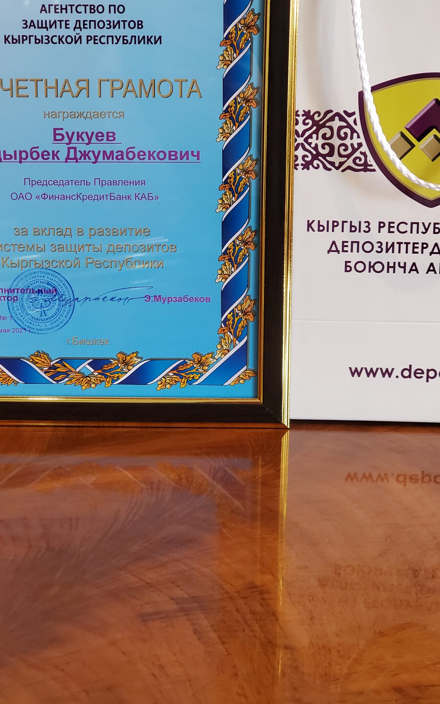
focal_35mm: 68
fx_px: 1305
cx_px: 192
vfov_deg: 30.1
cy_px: 281
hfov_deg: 19.1
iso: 320
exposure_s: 1/25
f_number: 2.09
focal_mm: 6
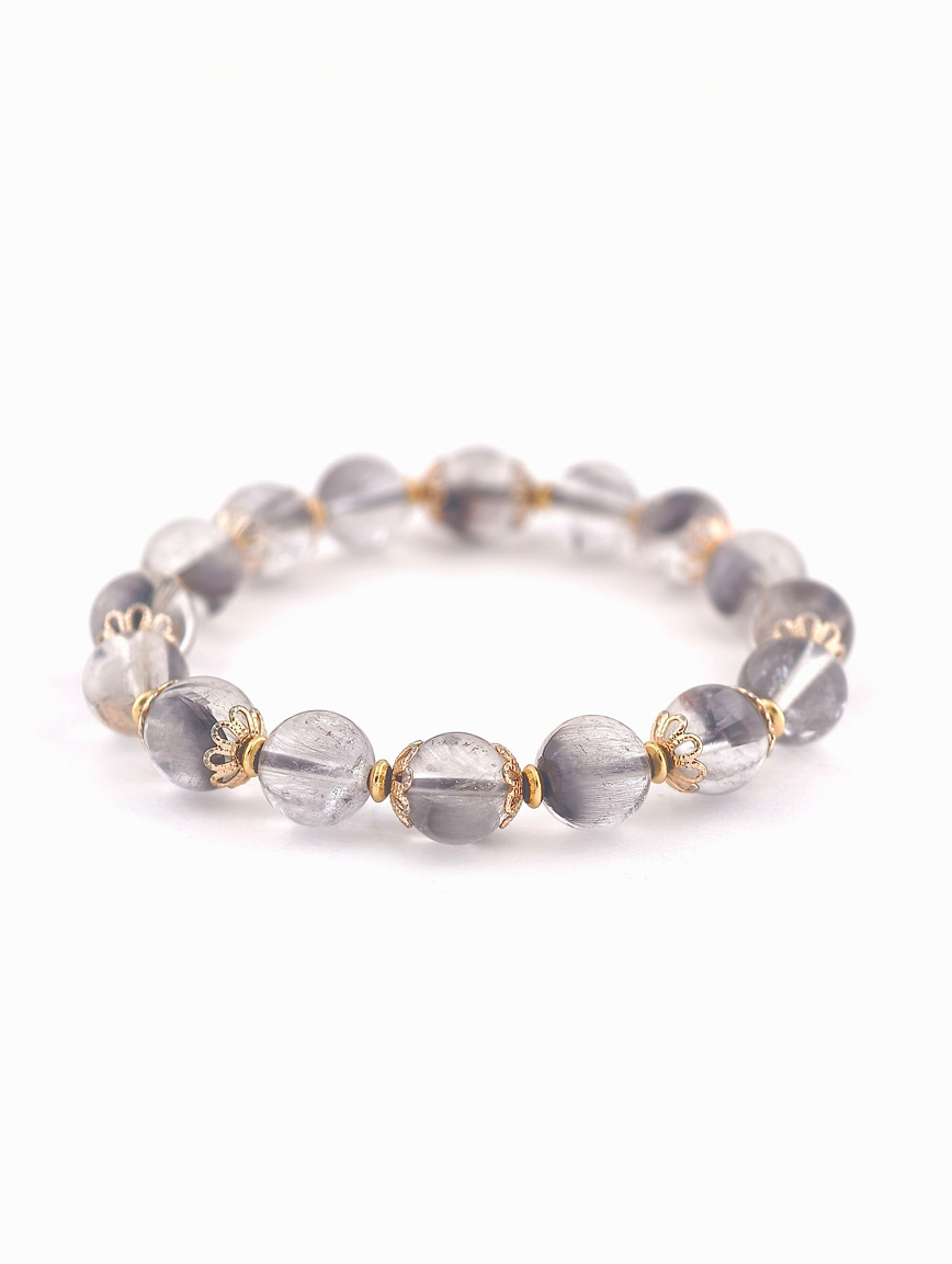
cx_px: 476
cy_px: 632
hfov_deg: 15.9
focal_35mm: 93
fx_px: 3402
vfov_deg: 21.1
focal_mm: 22.48
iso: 125
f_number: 2.67
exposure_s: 1/161
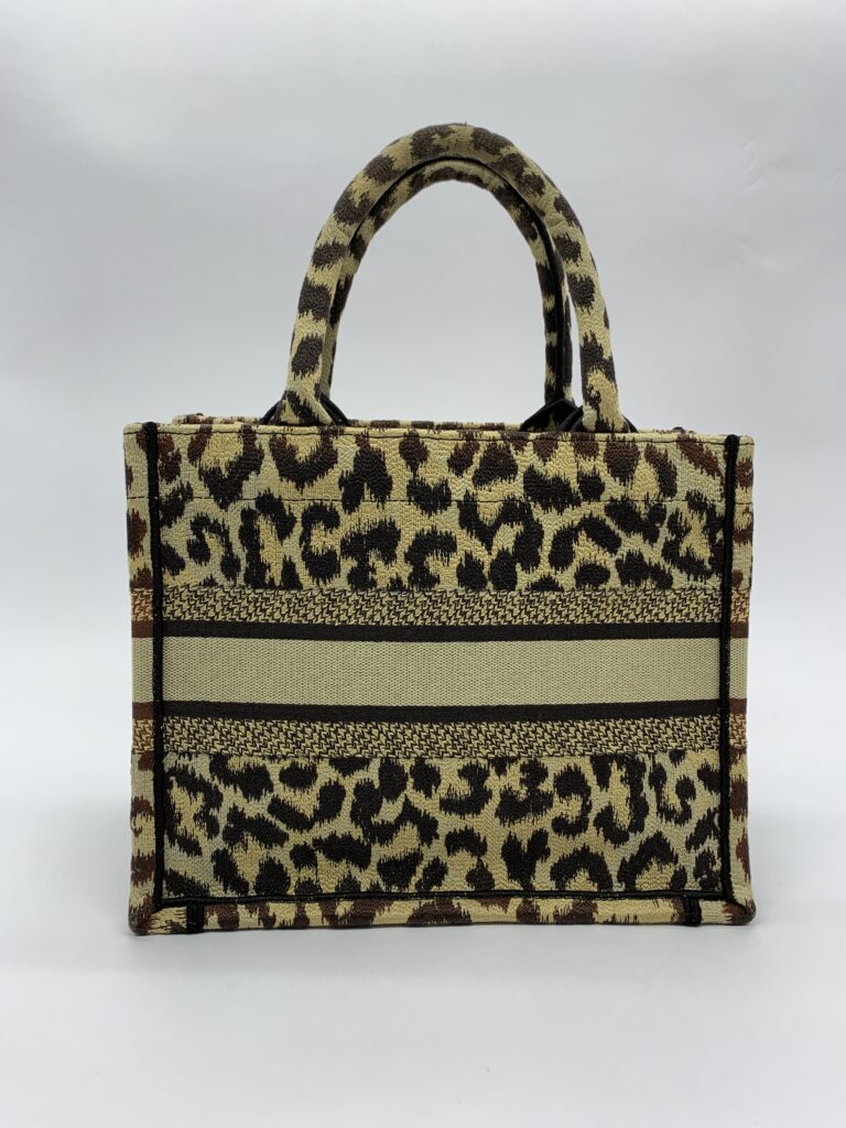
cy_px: 564
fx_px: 847
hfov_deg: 53.1
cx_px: 423
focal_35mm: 26
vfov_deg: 67.3
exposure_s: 1/100
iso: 32
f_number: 1.8
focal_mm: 4.25
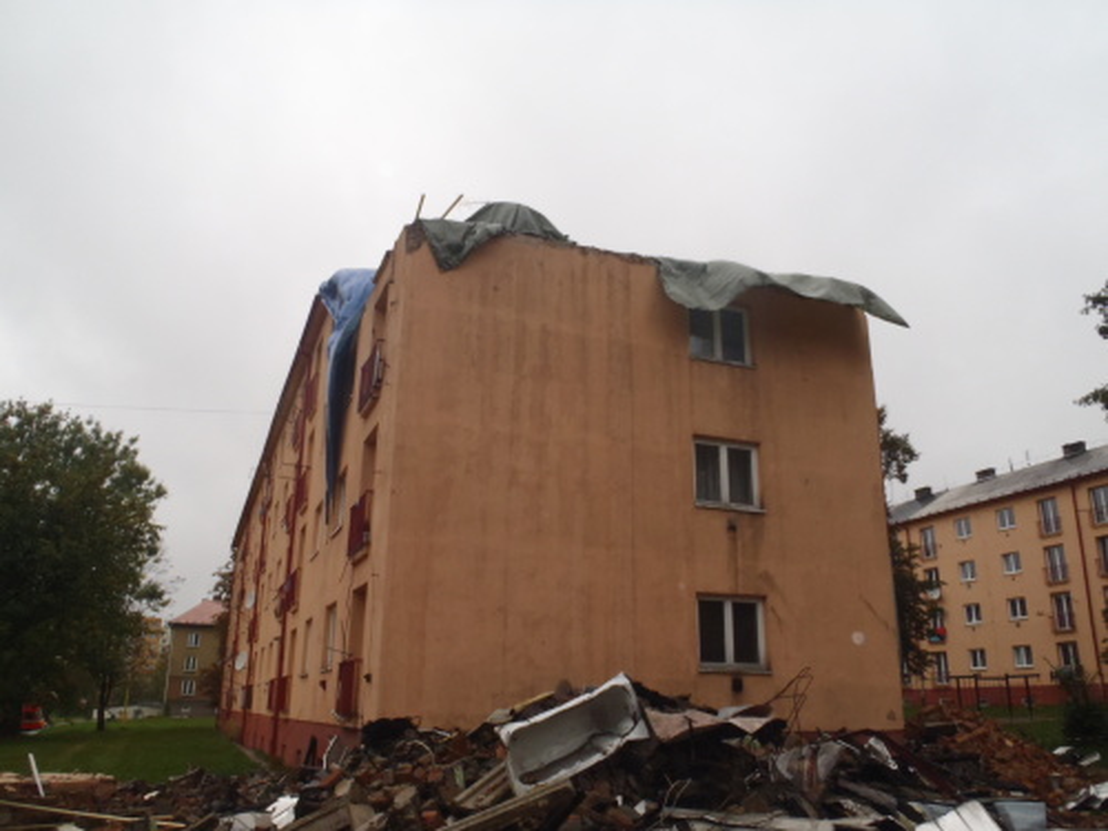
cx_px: 554
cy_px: 416
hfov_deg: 63.4
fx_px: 896
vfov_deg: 49.7
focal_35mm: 28
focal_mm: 5
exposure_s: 1/50
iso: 200
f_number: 10
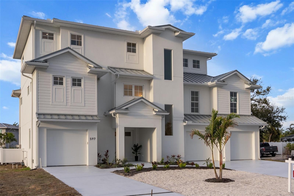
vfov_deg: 35.3
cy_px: 98
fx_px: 308
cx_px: 147
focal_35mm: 38
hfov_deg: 51.0
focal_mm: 37.7
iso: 100
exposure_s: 1/250
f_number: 4
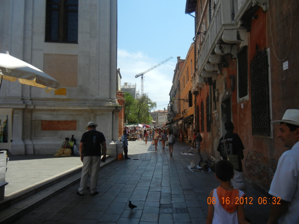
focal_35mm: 30
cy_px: 112
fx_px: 259
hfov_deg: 60.0
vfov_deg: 46.8
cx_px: 150
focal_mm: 5.4
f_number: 7
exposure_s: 1/380
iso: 160
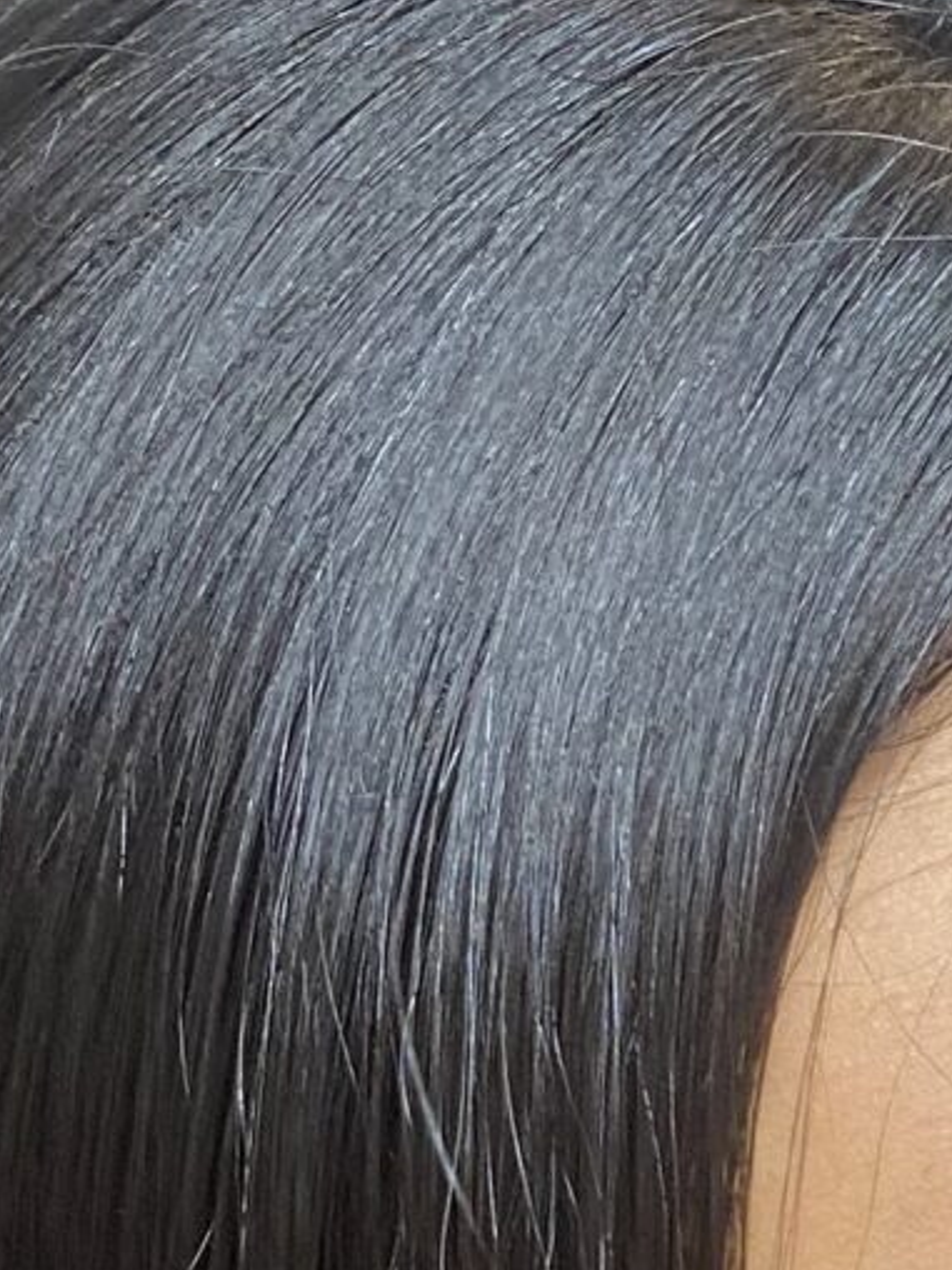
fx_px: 4804
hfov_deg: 10.9
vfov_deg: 13.4
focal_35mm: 131
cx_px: 1412
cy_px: 2372
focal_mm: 4.25
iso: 80
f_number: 1.8
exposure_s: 1/50
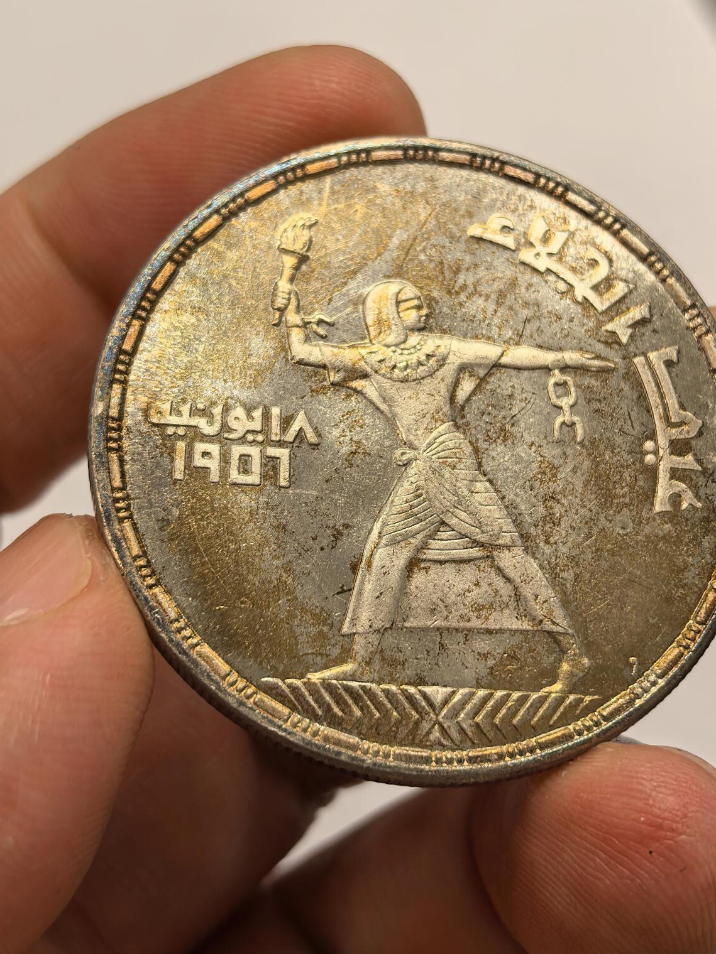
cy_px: 458
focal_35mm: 64
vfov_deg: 30.3
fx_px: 1765
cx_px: 421
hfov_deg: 22.9
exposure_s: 1/100
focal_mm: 6.98
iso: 160
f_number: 2
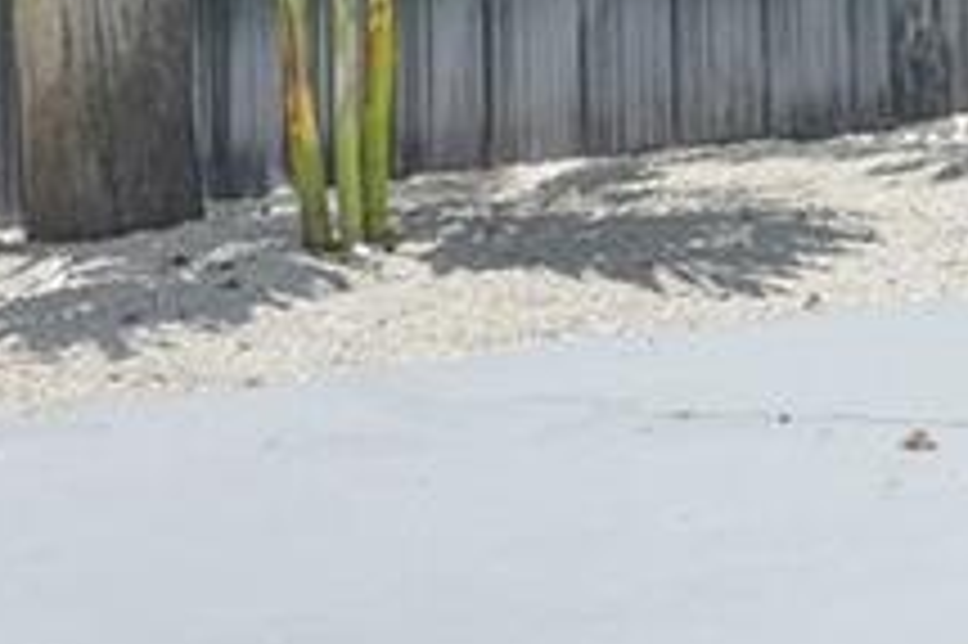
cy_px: -270
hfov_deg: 10.3
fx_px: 4003
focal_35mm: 149
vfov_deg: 9.0
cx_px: 2850
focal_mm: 20
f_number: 5
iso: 640
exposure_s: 1/8000
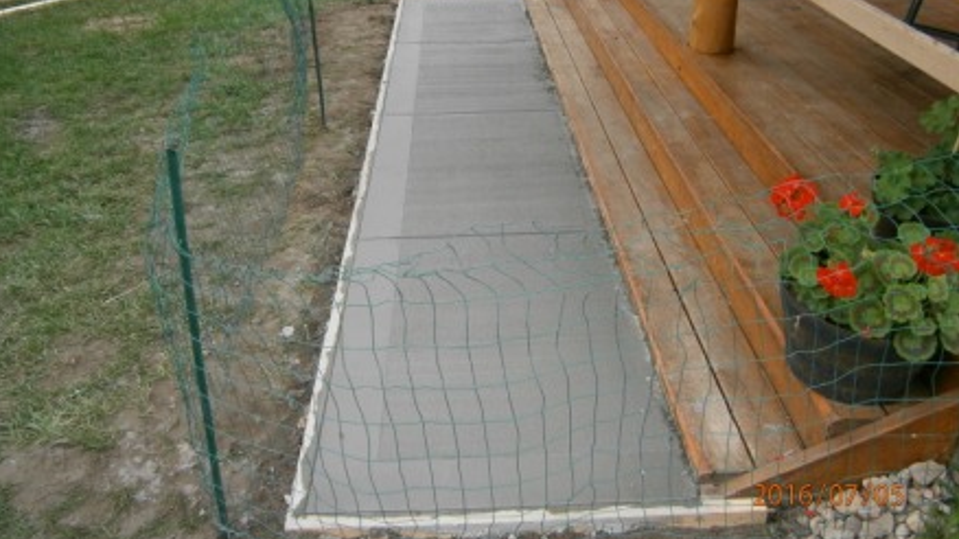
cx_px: 471
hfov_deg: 66.1
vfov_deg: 39.9
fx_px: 737
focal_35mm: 29
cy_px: 204
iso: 160
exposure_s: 1/250
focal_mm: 4.7
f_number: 2.8
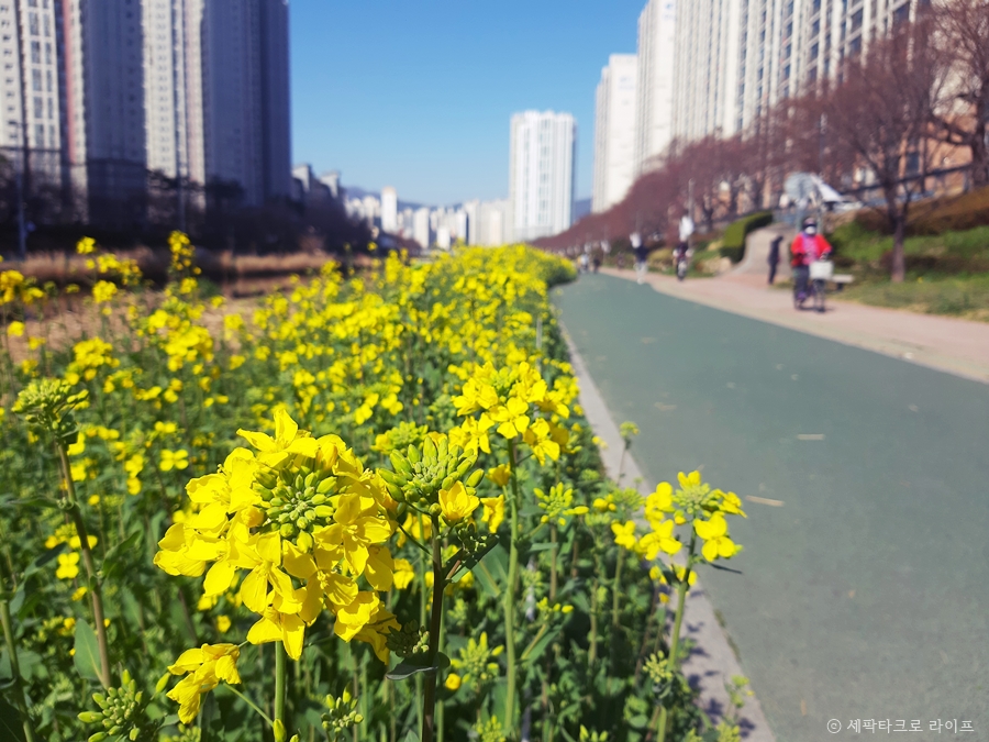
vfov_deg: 51.4
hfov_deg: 65.3
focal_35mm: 27
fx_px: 771
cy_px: 371
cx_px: 494
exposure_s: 1/1520
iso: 40
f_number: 1.7
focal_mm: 3.93
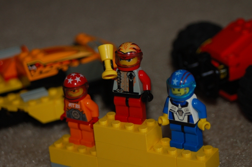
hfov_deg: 17.1
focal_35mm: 120
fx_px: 839
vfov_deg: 11.4
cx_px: 126
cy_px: 84
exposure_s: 1/60
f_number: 5.6
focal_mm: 80
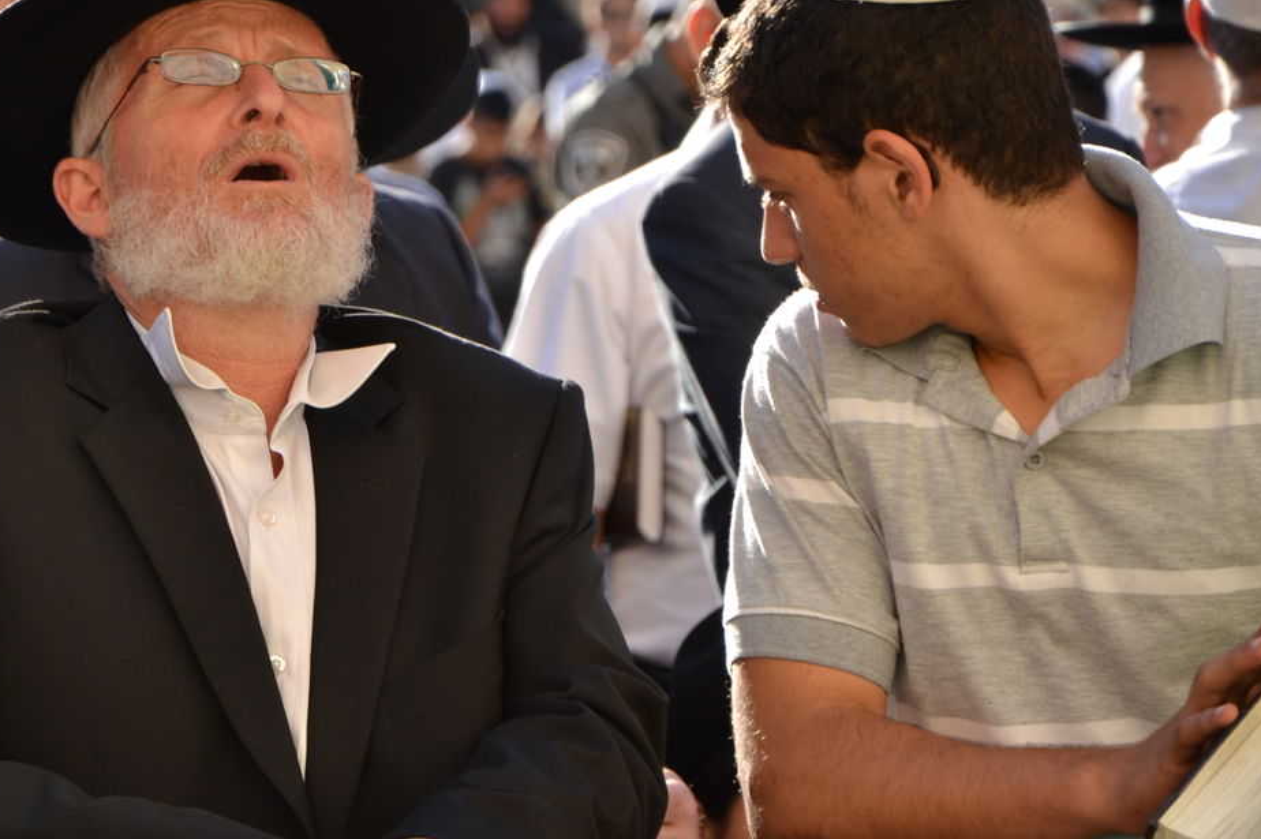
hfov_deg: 8.6
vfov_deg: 5.7
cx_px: 344
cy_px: 406
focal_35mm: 239
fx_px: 8358
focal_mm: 105
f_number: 6.3
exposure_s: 1/160
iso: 100
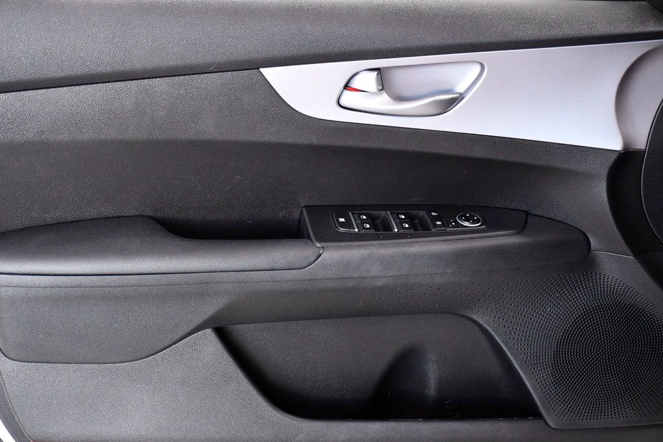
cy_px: 221
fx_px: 1233
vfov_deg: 20.3
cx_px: 332
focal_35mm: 67
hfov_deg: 30.1
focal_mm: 45
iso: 2500
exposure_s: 1/160
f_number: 4.5
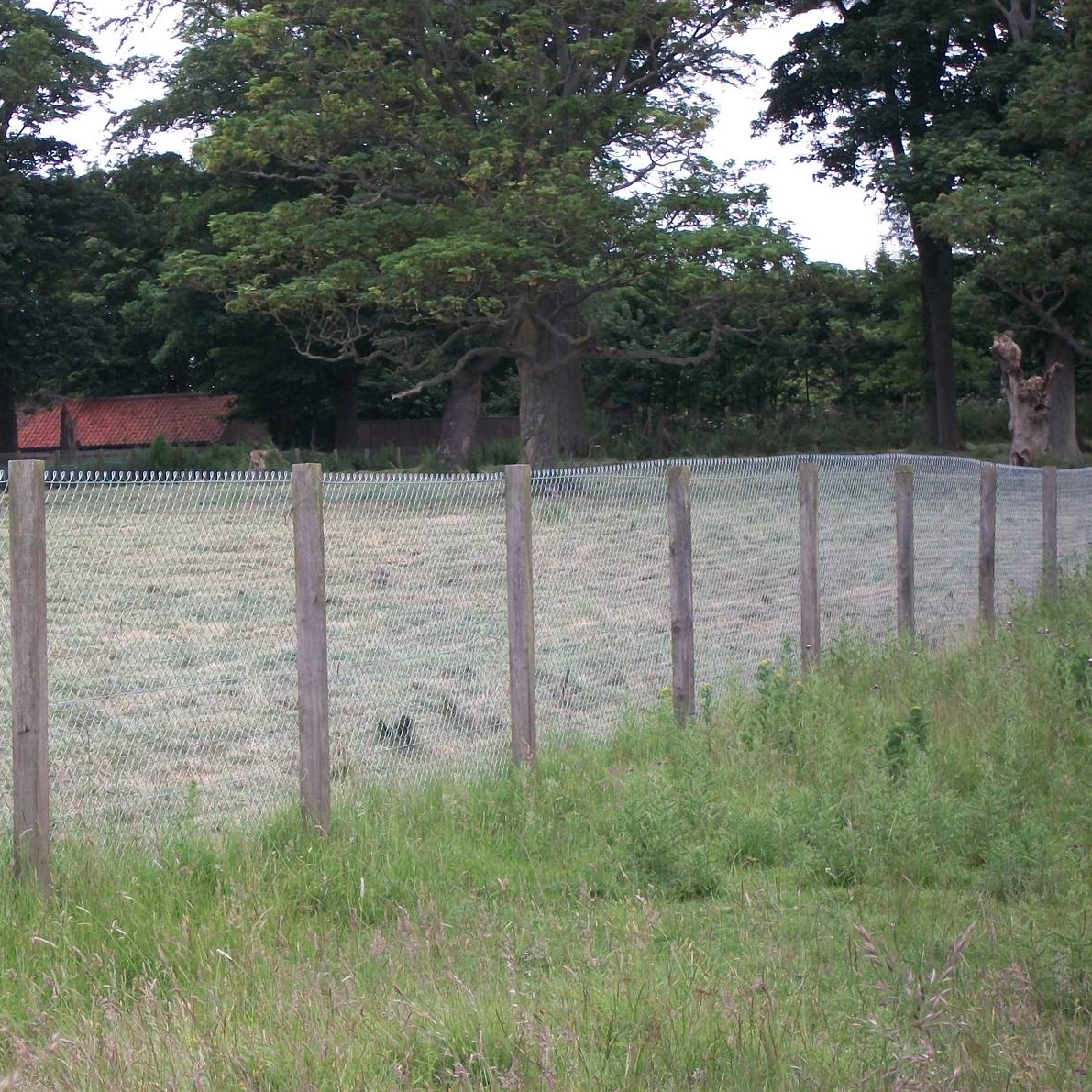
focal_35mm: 114
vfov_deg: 15.3
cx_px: 370
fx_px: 4069
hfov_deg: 15.3
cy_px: 545
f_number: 5.2
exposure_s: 1/50
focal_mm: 17.1
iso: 160
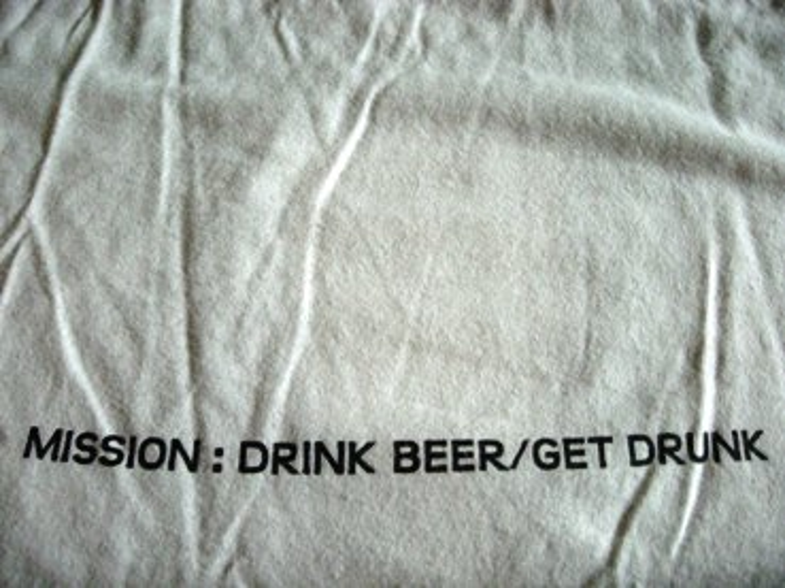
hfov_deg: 52.7
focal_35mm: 35
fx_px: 793
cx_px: 392
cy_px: 294
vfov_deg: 40.6
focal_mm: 5.7
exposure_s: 1/19.6
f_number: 2.8
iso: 400
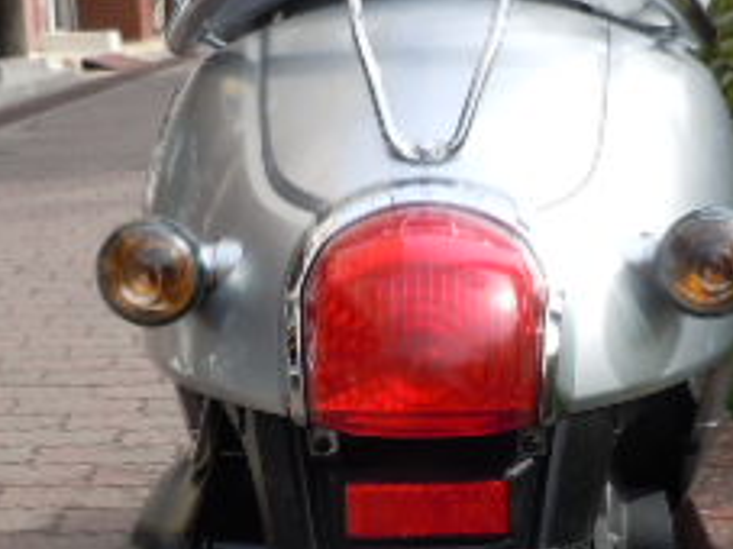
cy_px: 455
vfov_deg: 18.4
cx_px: 381
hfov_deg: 24.7
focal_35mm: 79
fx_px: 1672
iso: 100
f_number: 3.7
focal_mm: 5
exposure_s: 1/320
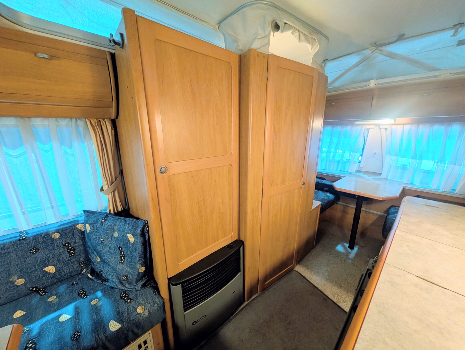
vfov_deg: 94.6
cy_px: 175
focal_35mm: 12
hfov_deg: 110.5
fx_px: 161
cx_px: 232
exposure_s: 1/25
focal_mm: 2.02
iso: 168
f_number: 1.7
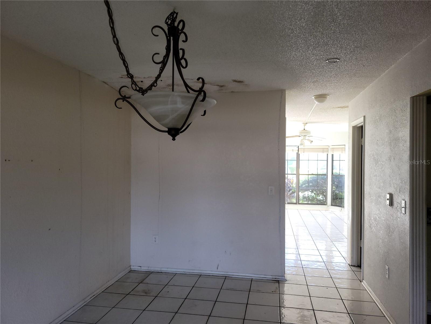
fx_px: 324
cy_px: 162
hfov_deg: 67.3
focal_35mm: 26
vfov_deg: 53.1
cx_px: 216
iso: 80
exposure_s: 1/100
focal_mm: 5.4
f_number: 1.8
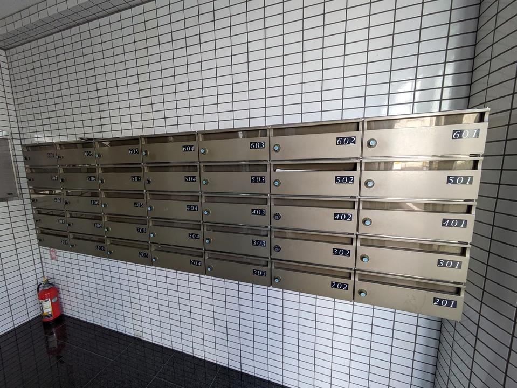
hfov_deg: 102.0
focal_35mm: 14
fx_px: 209
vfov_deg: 85.7
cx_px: 258
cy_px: 194
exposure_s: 1/120
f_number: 2.2
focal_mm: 1.83
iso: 68
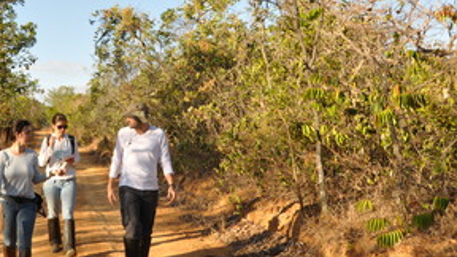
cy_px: 111
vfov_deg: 24.4
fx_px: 594
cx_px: 117
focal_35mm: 49
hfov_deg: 41.0
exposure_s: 1/100
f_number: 10
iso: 200
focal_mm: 18
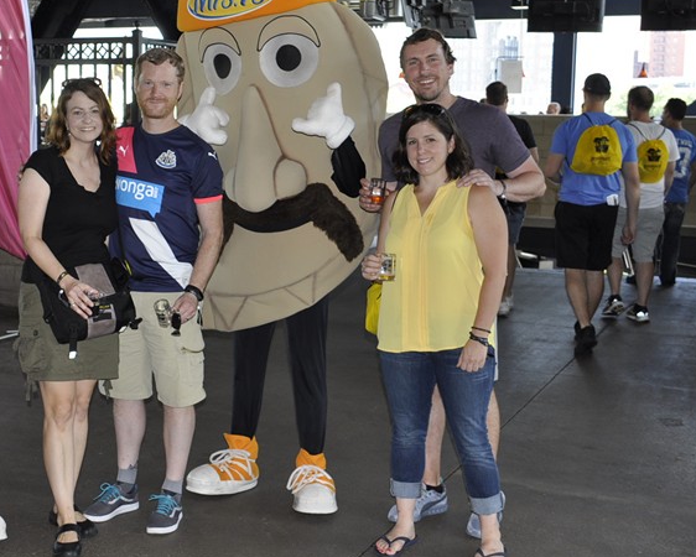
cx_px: 183
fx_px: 1236
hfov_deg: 31.0
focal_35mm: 60
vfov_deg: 25.4
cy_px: 241
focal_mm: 24
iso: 200
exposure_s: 1/60
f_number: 3.8
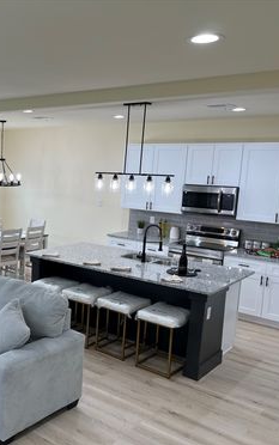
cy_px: 222
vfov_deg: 52.7
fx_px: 449
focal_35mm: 37
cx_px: -1
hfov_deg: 31.8
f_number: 1.6
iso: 40
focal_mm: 5.1
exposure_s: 1/120
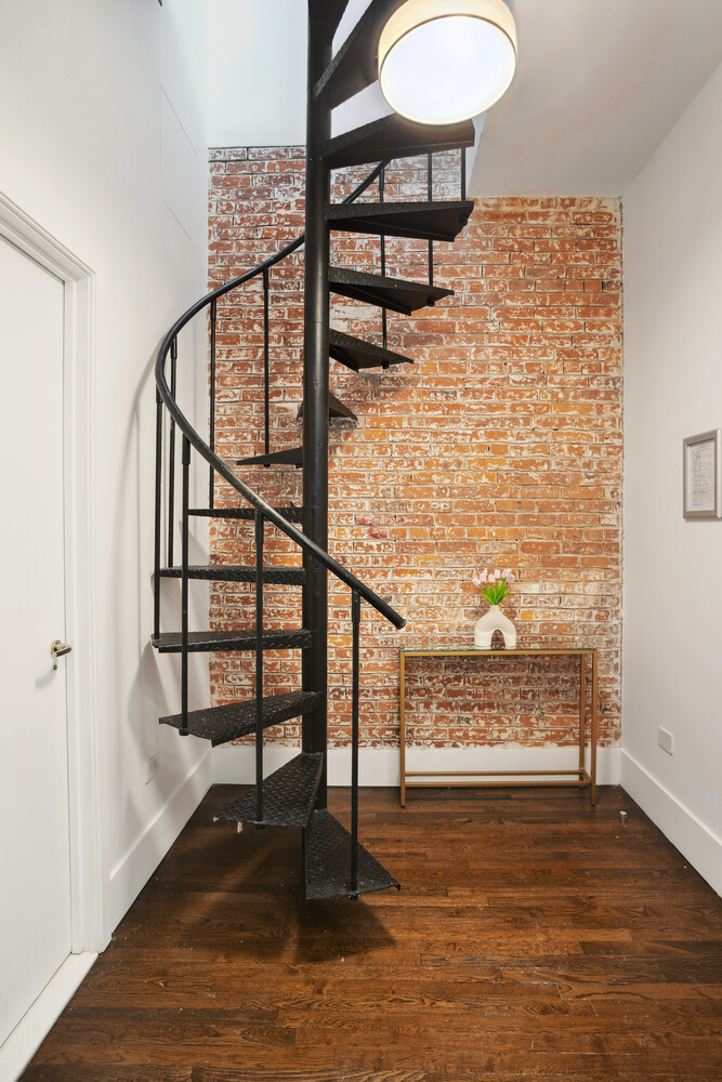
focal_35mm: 20
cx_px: 361
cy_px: 541
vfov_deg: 84.0
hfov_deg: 61.9
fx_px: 601
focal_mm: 20
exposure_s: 1.6
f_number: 8
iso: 100
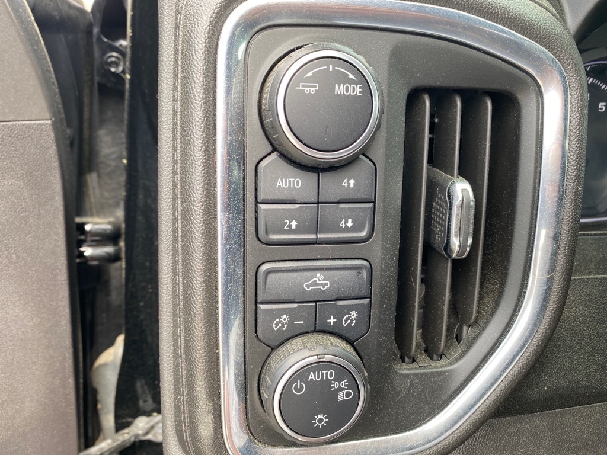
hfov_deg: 67.3
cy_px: 228
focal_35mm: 26
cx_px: 304
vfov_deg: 53.1
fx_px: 456
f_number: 1.8
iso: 64
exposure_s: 1/122
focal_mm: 4.25
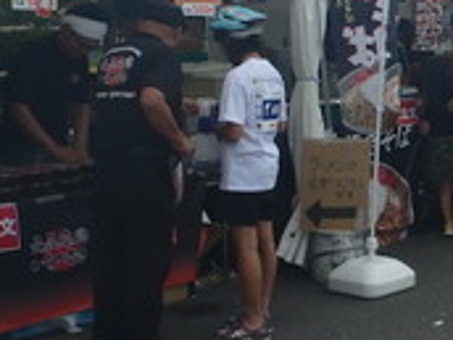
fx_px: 1021
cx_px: 587
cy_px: 111
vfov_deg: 18.8
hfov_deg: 22.4
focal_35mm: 78
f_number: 3.5
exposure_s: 1/400
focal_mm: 3.7
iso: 125
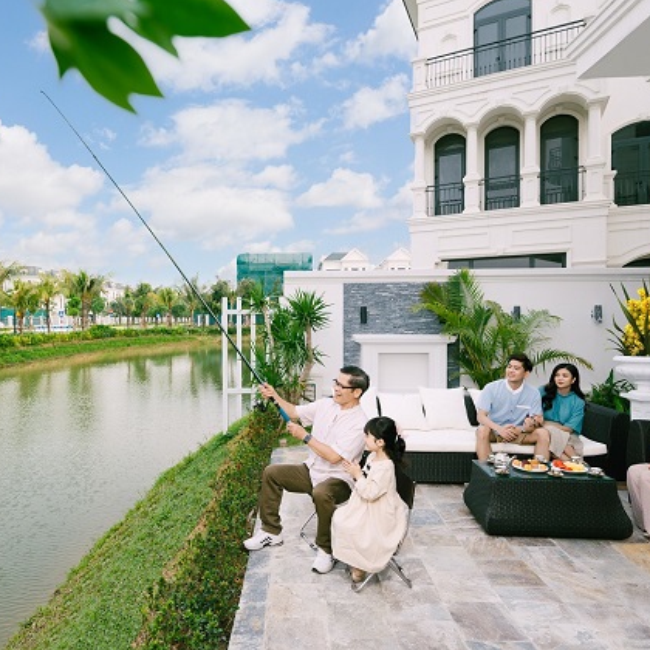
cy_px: 324
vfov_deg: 69.6
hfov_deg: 69.2
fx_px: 467
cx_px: 277
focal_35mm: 22
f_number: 5.6
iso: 100
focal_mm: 17
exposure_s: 1/200
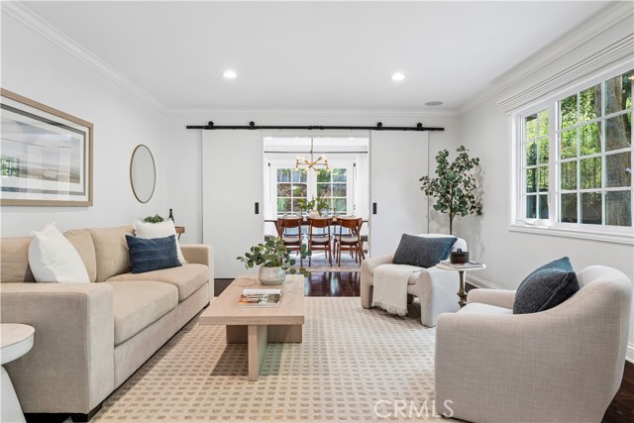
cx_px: 317
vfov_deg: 58.4
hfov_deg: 79.9
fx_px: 379
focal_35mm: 22
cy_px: 212
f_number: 8
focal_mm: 21.5
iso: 250
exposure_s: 1/4
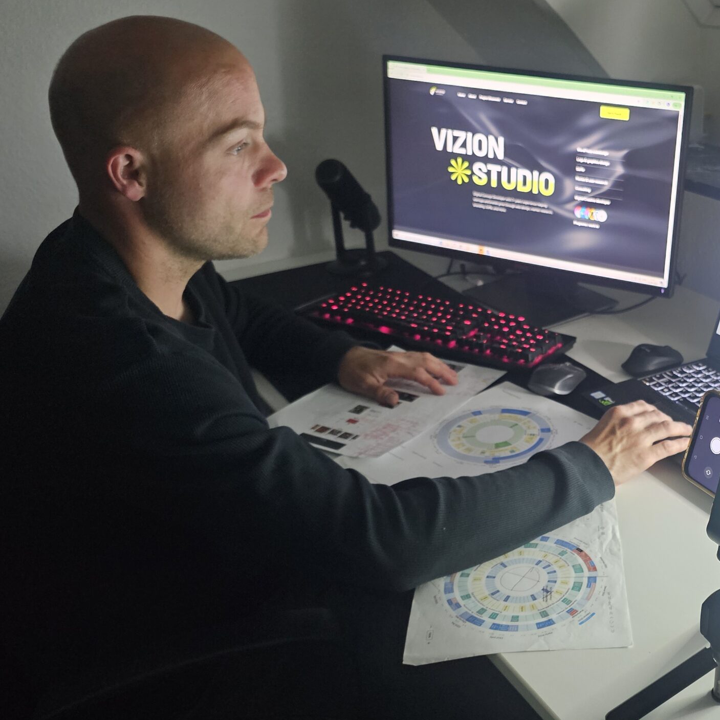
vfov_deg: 44.9
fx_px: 871
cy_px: 390
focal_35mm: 37
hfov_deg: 42.0
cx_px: 622
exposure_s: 1/40
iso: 640
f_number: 1.7
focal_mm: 6.3
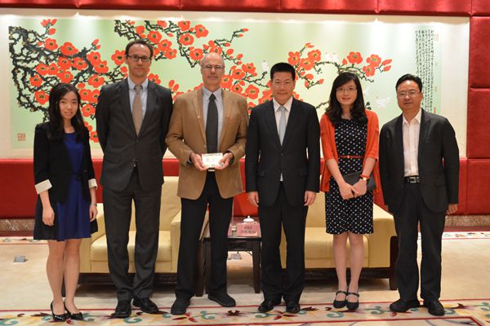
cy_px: 163
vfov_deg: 36.9
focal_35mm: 36
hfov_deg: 53.1
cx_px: 245
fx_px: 490
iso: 1600
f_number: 3.8
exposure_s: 1/50
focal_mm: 24
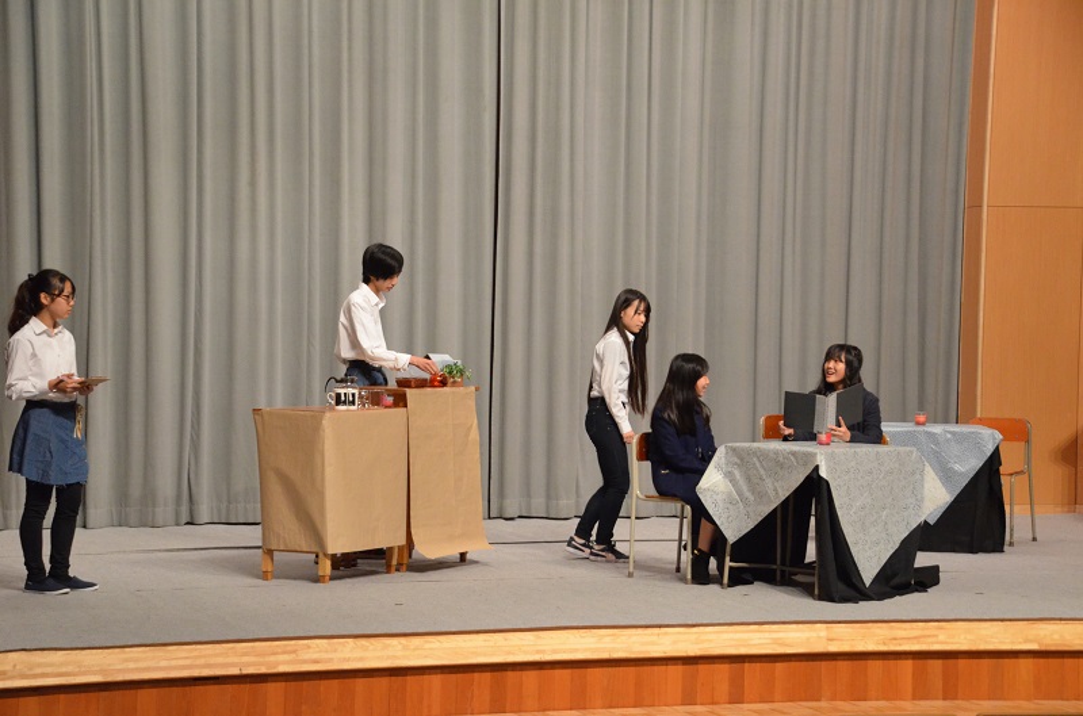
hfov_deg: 24.7
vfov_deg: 16.5
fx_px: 2475
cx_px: 542
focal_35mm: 82
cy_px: 358
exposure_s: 1/60
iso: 3200
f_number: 5
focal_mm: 55
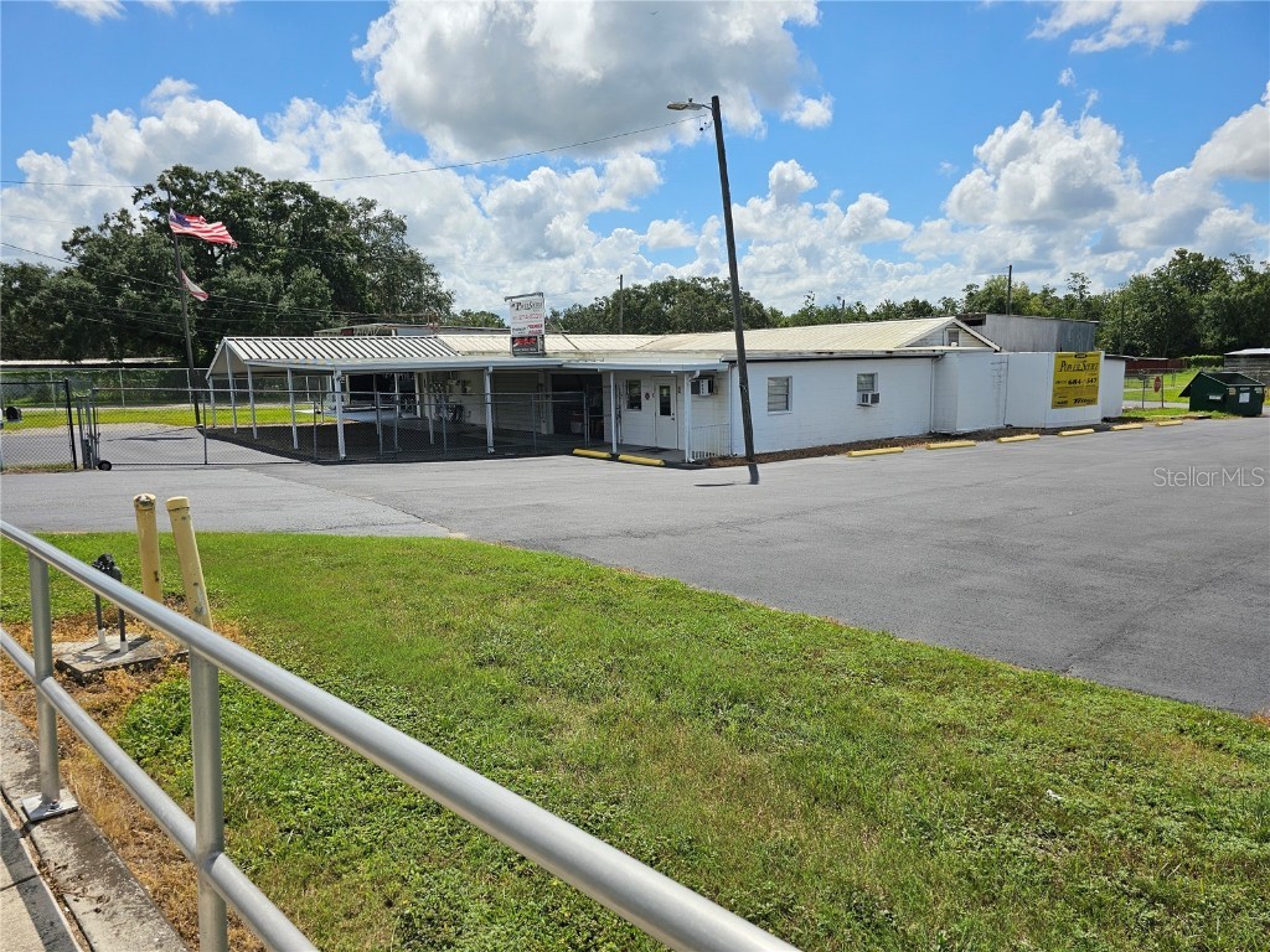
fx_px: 844
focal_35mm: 23
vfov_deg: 58.9
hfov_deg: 73.9
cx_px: 635
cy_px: 476
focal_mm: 6.3
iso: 10
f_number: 1.7
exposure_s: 1/1559
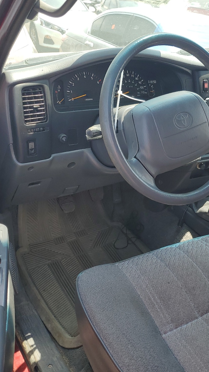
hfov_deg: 30.7
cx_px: 156
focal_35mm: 38
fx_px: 374
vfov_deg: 52.8
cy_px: 186
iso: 50
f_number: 1.5
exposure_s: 1/556
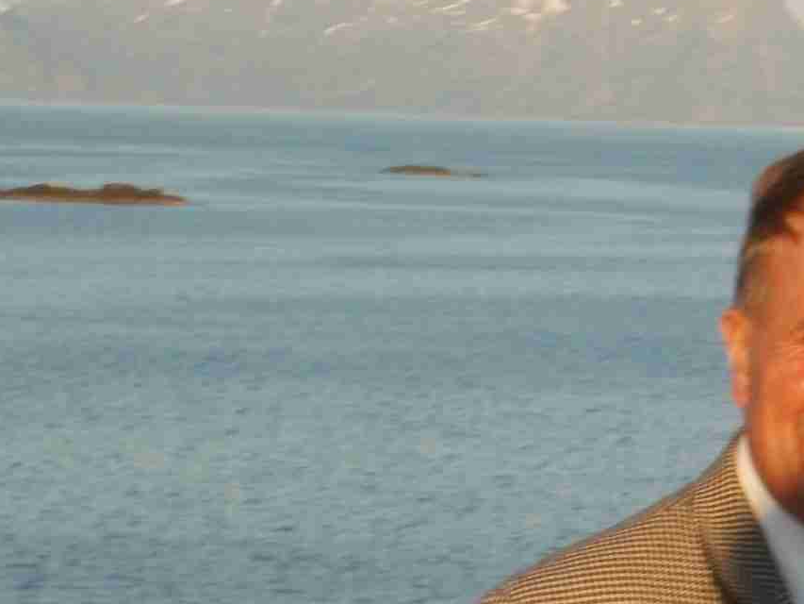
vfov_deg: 6.1
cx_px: 1144
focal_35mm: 243
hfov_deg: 8.0
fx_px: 5645
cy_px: 559
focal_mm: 14.2
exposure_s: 1/125
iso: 100
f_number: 7.6
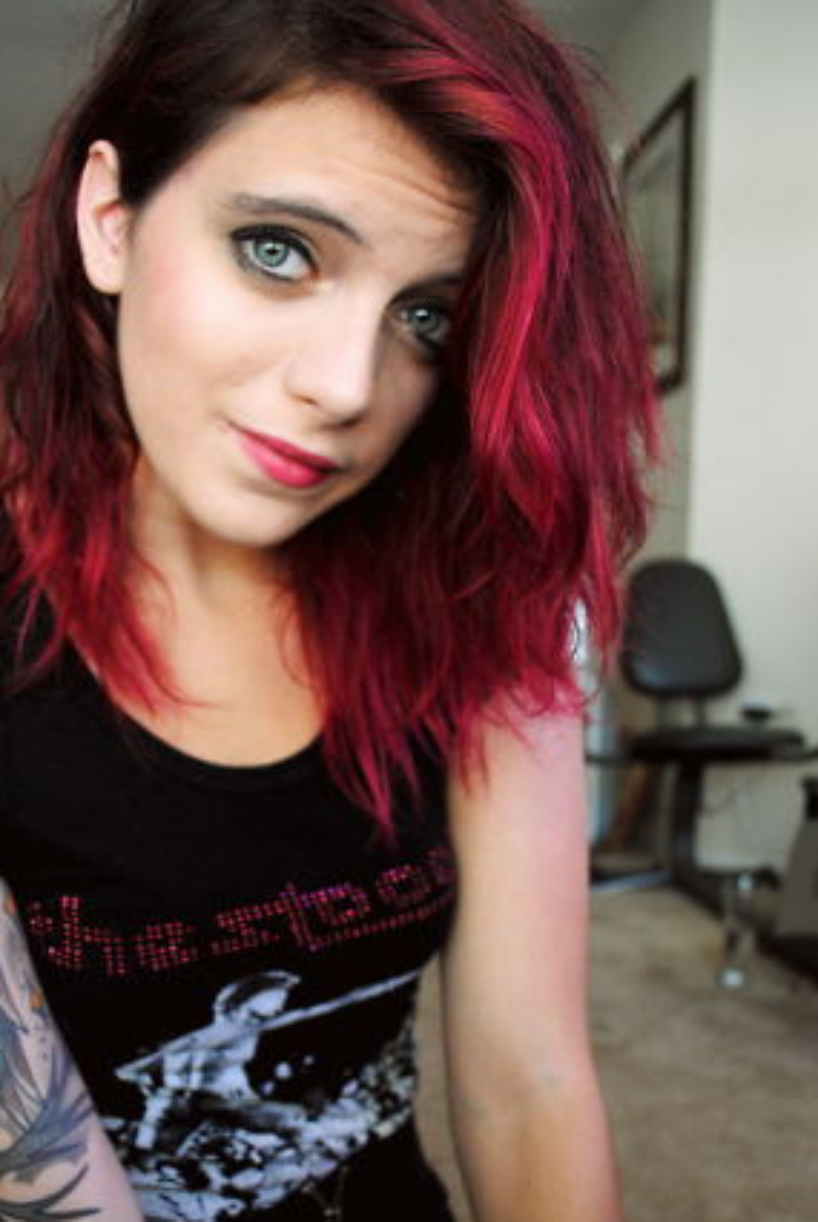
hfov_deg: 34.9
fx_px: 1292
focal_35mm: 38
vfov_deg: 50.0
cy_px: 789
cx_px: 303
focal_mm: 18
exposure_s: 1/30
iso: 560
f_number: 3.5
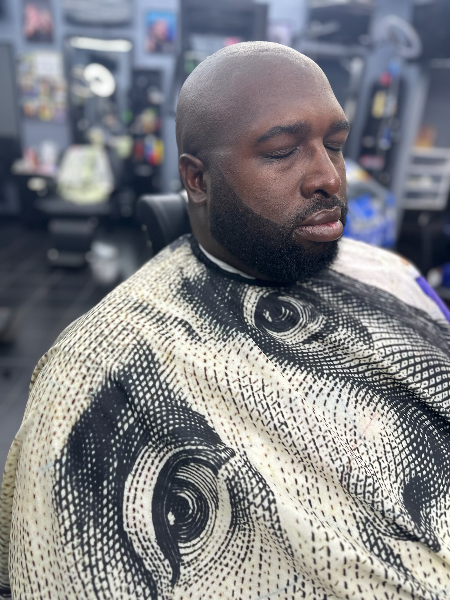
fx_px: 416
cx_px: 225
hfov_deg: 56.8
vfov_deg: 71.6
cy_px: 300
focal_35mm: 24
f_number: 1.78
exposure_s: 1/124
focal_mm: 6.86
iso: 125
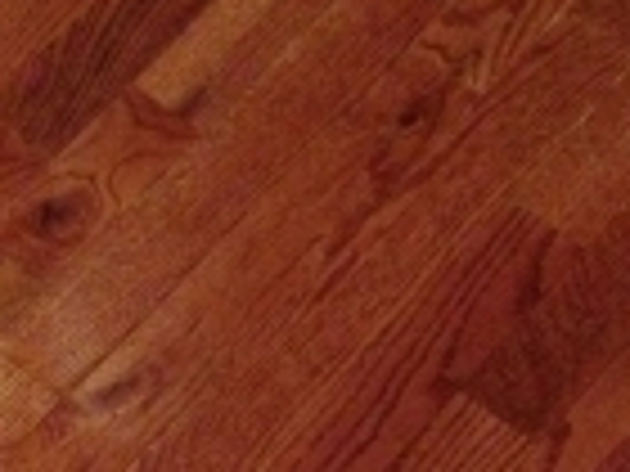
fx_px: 2148
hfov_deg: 16.7
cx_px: 230
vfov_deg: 11.7
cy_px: 820
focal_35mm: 118
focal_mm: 4.12
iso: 800
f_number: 2.4
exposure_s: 1/15
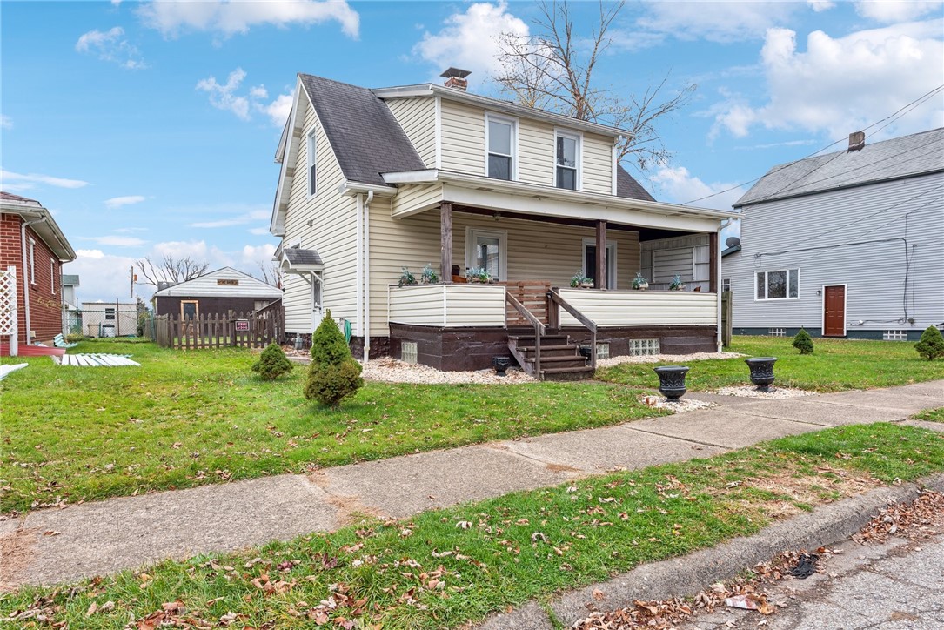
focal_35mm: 21
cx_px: 472
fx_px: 551
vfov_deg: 59.5
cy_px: 315
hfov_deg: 81.2
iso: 50
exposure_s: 1/10
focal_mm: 21
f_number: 11
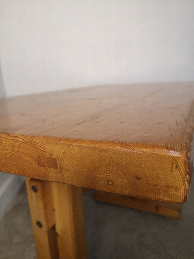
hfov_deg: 51.4
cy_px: 130
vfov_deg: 65.3
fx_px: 202
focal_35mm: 27
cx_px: 97
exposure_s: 1/33.3
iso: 250
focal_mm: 3.95
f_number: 1.8
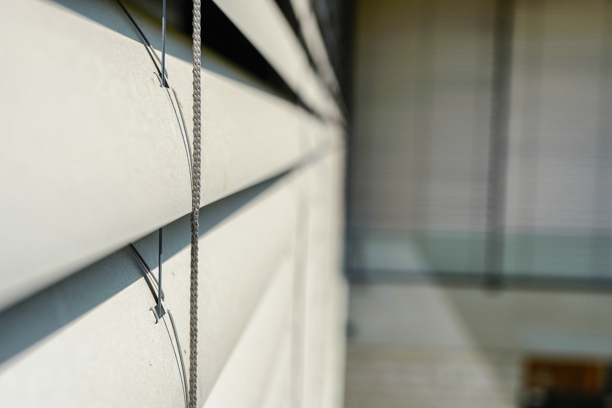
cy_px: 204
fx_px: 850
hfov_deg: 39.6
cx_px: 306
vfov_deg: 27.0
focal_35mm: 50
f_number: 7.1
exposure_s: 1/1000
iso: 100
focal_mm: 50
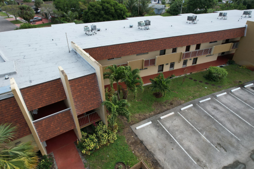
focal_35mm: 22
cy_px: 84
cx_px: 127
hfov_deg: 78.6
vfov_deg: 57.2
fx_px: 155
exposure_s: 1/800
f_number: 2.8
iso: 100
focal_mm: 8.38
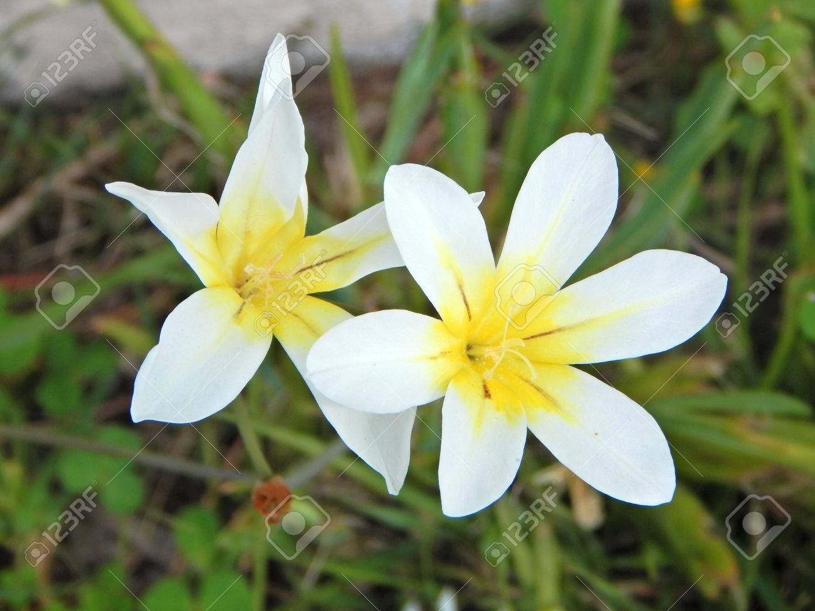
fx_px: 3084
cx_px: 408
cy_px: 306
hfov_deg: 15.1
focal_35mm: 131
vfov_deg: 11.3
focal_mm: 23.4
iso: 125
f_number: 4.8
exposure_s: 1/400
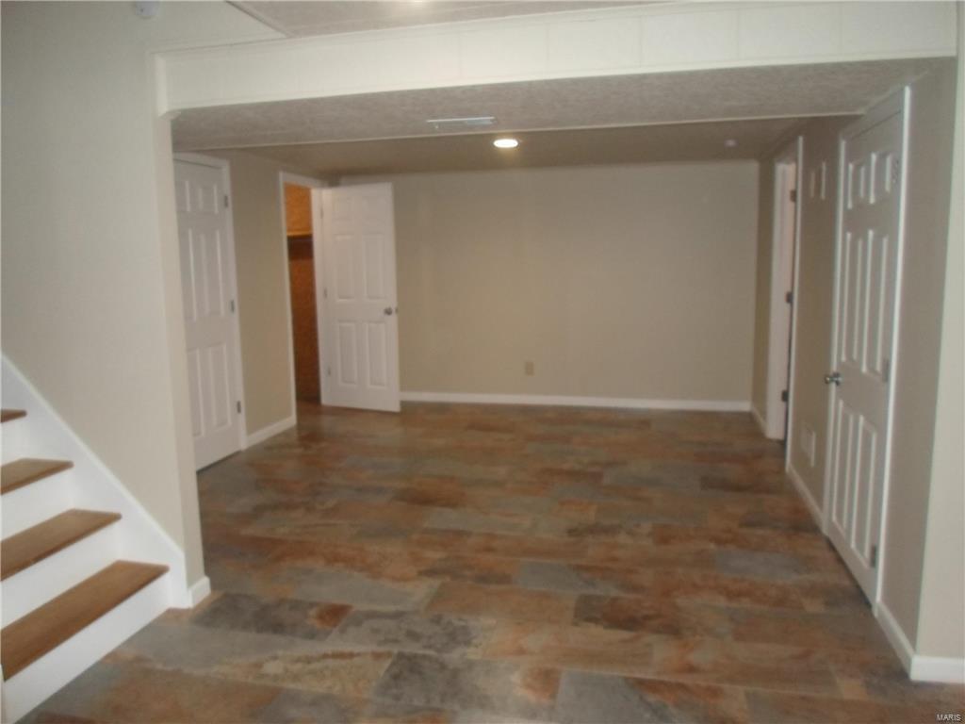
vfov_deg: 54.9
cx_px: 482
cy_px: 362
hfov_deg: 69.4
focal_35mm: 25
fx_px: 697
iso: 320
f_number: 2.5
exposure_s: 1/30
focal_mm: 4.5
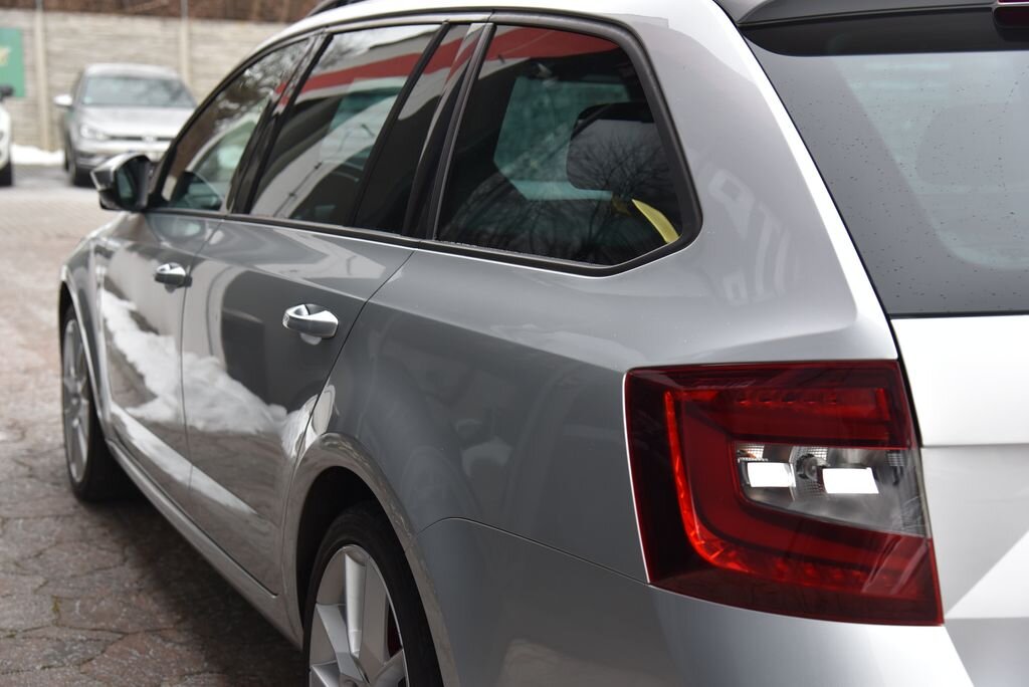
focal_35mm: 55
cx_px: 514
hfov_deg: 36.2
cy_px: 344
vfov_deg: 24.7
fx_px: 1573
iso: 500
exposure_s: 1/100
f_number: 5
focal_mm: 55
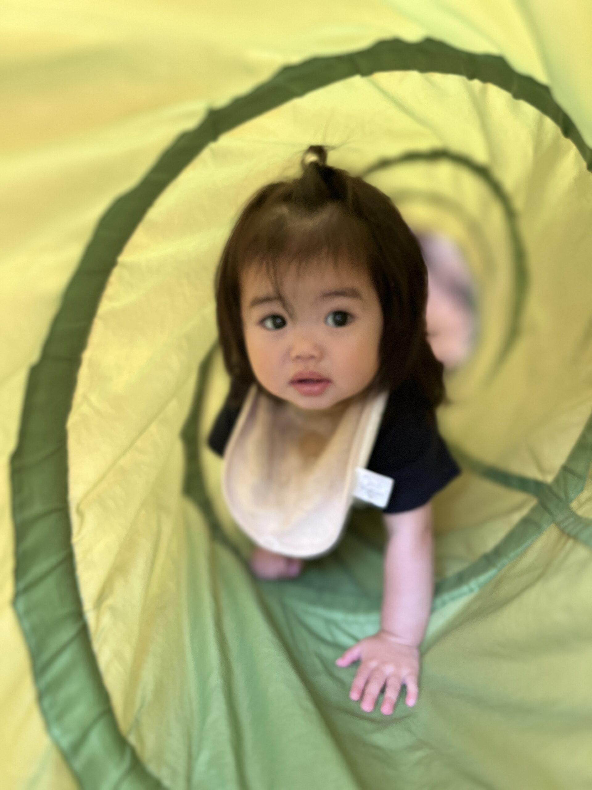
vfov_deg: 67.3
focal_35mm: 26
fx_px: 593
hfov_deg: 53.1
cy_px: 395
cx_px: 296
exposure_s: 1/60
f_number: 1.5
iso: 250
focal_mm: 5.7
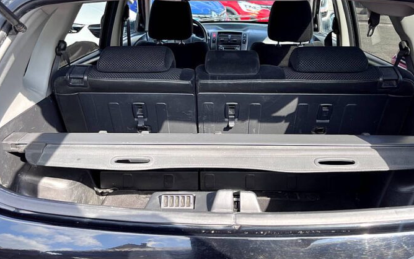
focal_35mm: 33
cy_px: 113
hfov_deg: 58.1
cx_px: 221
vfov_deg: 38.3
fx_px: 372
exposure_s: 1/313
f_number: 1.6
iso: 50
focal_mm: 5.1
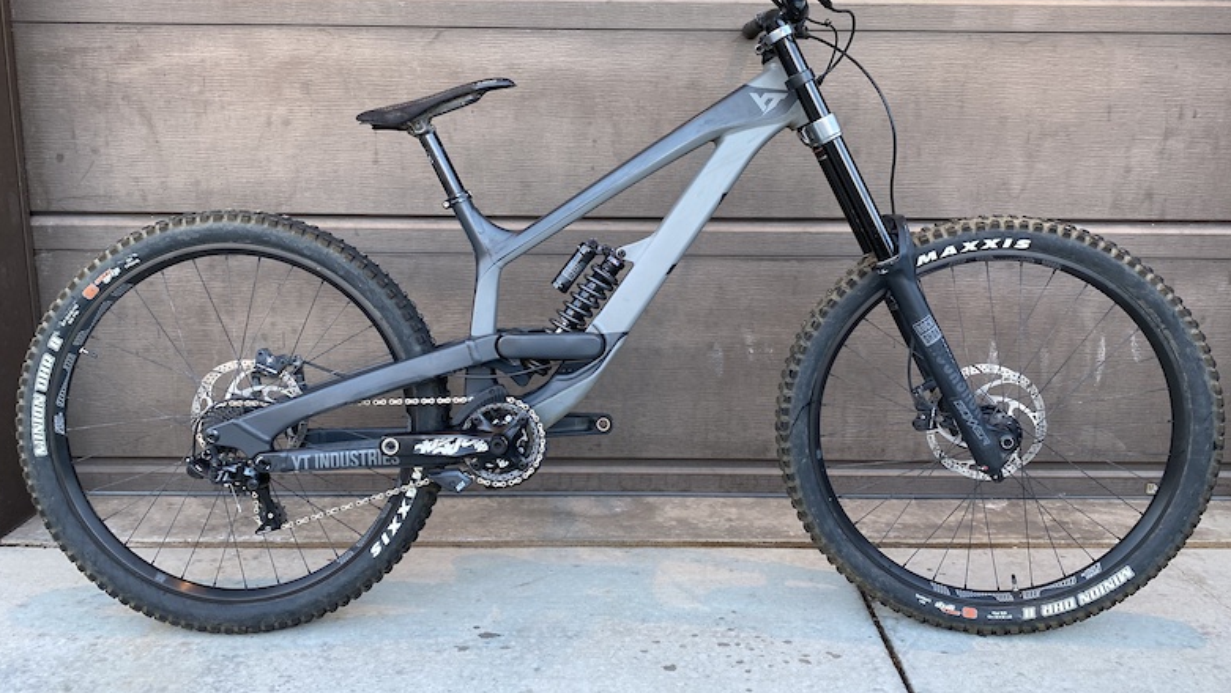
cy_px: 293
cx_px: 610
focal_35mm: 29
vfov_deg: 40.1
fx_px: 947
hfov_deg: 66.0
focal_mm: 4.25
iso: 100
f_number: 1.8
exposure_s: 1/120
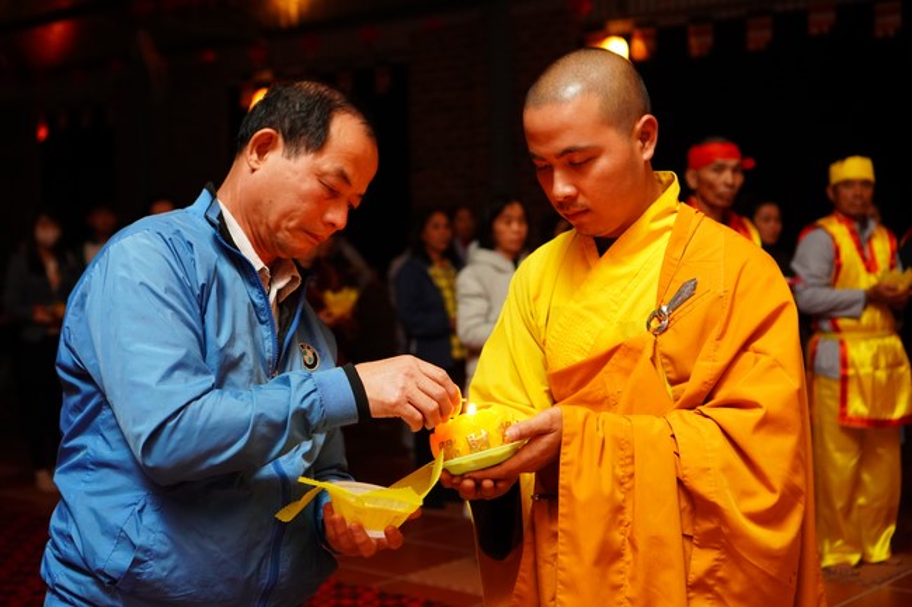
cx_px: 456
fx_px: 1330
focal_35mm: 52
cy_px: 304
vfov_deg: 25.7
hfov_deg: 37.9
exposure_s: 1/80
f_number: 2.8
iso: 1600
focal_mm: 35
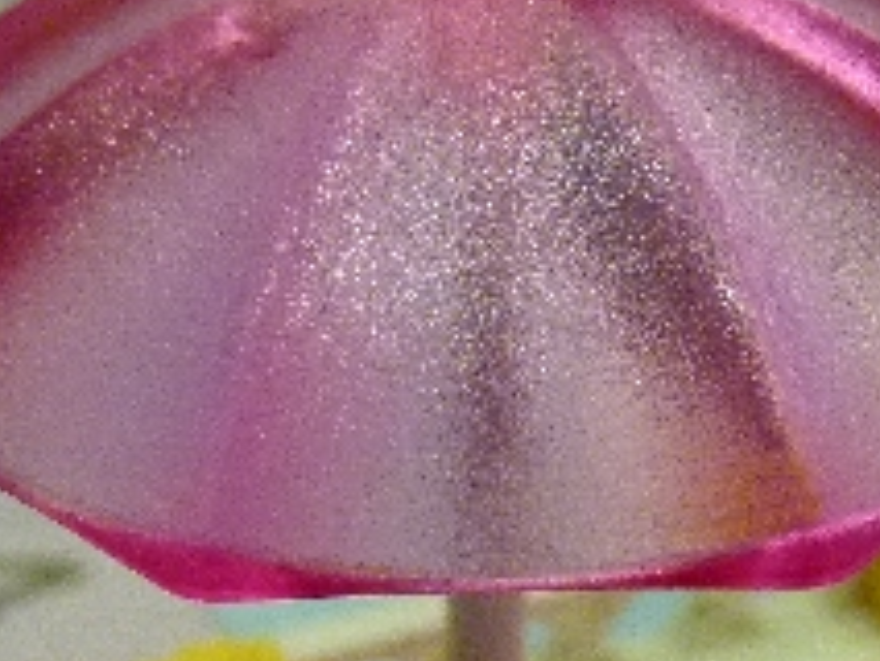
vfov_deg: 12.6
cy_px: 566
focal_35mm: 117
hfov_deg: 16.8
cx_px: 541
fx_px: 2976
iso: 400
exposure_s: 1/60
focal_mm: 7
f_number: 3.1
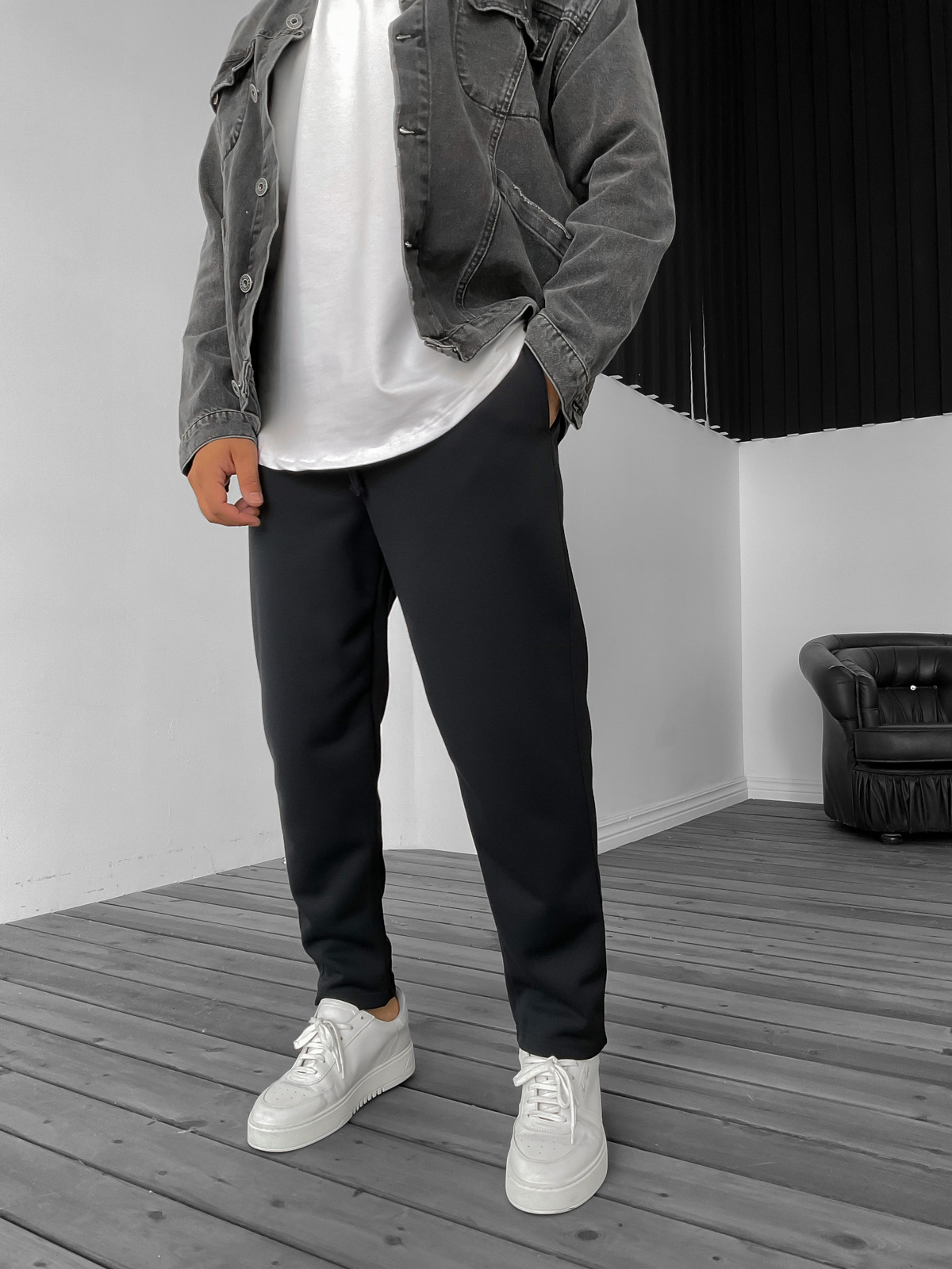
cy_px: 634
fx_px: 1063
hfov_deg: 48.2
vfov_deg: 61.7
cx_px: 476
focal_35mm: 29
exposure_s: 1/120
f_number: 1.8
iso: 64
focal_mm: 3
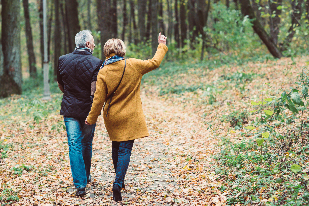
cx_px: 147
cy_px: 95
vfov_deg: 14.9
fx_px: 790
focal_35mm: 92
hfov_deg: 22.1
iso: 400
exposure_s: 1/200
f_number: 2.5
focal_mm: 85
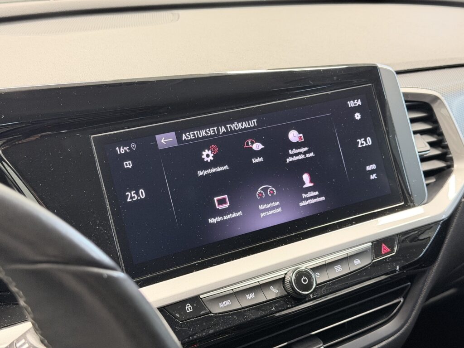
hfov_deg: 39.7
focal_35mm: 48
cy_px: 174
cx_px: 232
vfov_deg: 30.3
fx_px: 643
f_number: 1.78
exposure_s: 1/37
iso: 320
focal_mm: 6.76
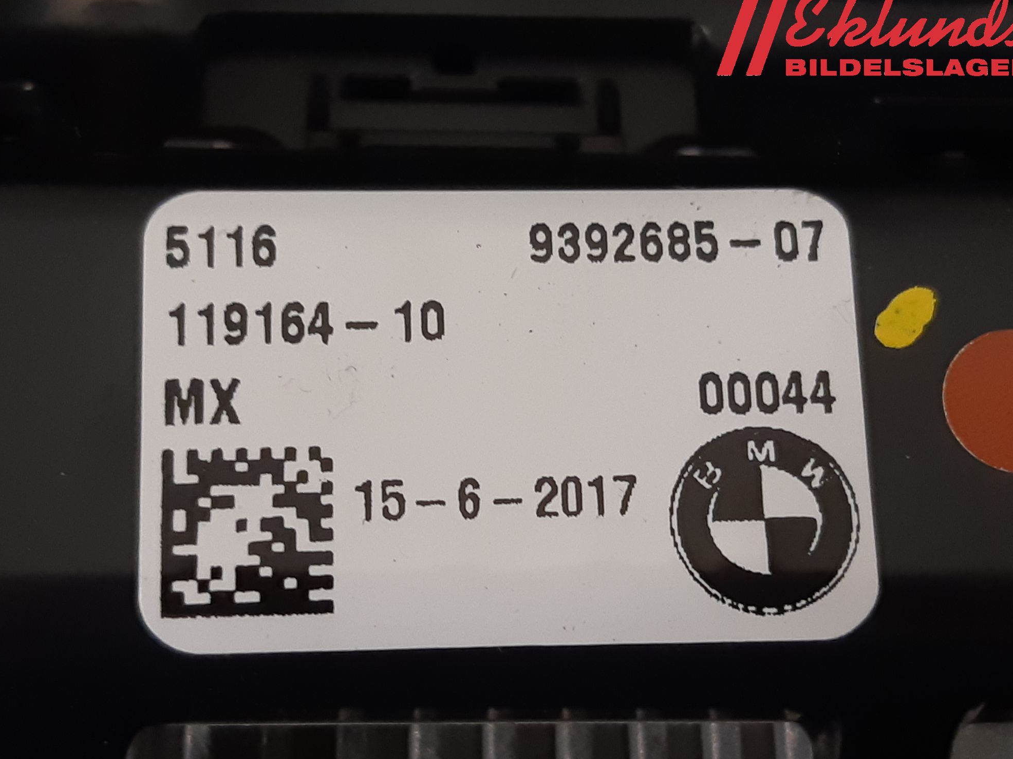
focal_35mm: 27
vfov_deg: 51.4
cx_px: 506
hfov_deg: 65.3
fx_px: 790
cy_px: 383
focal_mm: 3.93
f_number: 1.7
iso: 125
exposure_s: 1/50
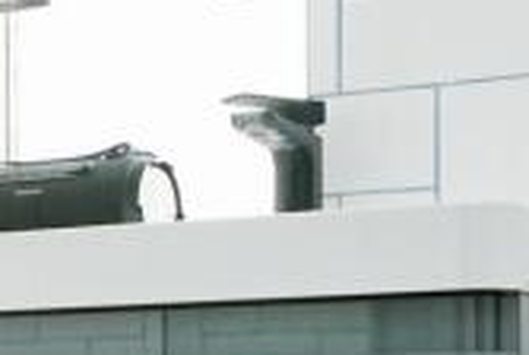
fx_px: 1443
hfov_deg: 20.7
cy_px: 468
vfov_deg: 13.5
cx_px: 177
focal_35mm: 98
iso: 1000
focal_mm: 16
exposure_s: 1/250
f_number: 7.1
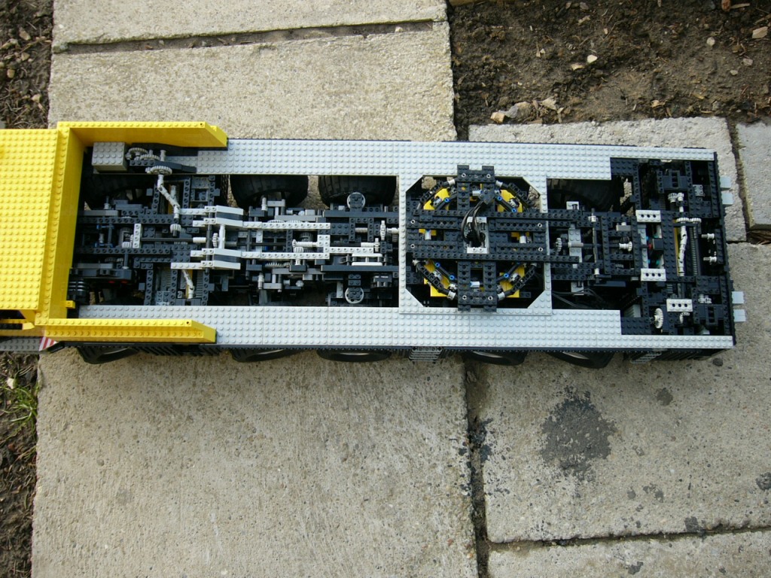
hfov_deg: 52.6
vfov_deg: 40.7
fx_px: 780
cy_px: 289
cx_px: 386
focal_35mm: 35
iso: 50
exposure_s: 1/80
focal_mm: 5.8
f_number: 2.8
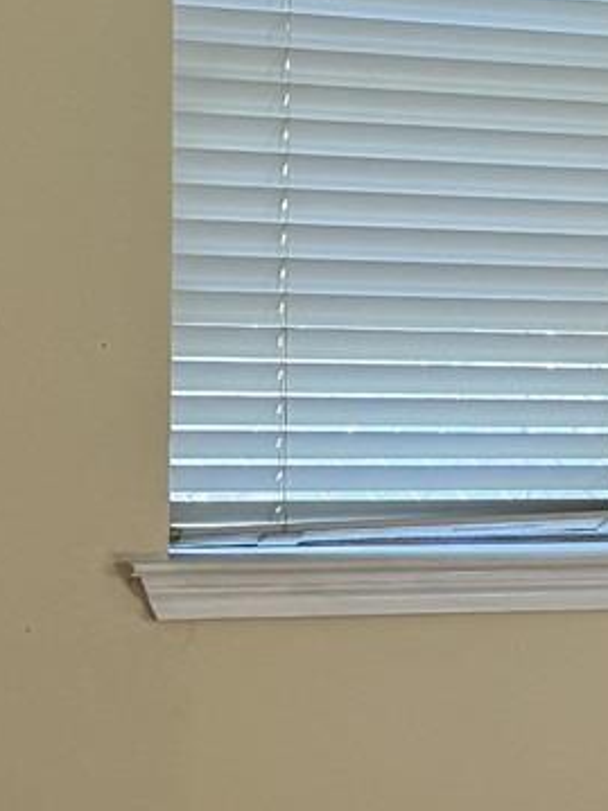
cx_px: 1144
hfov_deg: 9.1
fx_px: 3609
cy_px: 614
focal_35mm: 154
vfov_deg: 12.8
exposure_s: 1/120
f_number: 1.78
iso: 125
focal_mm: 6.76
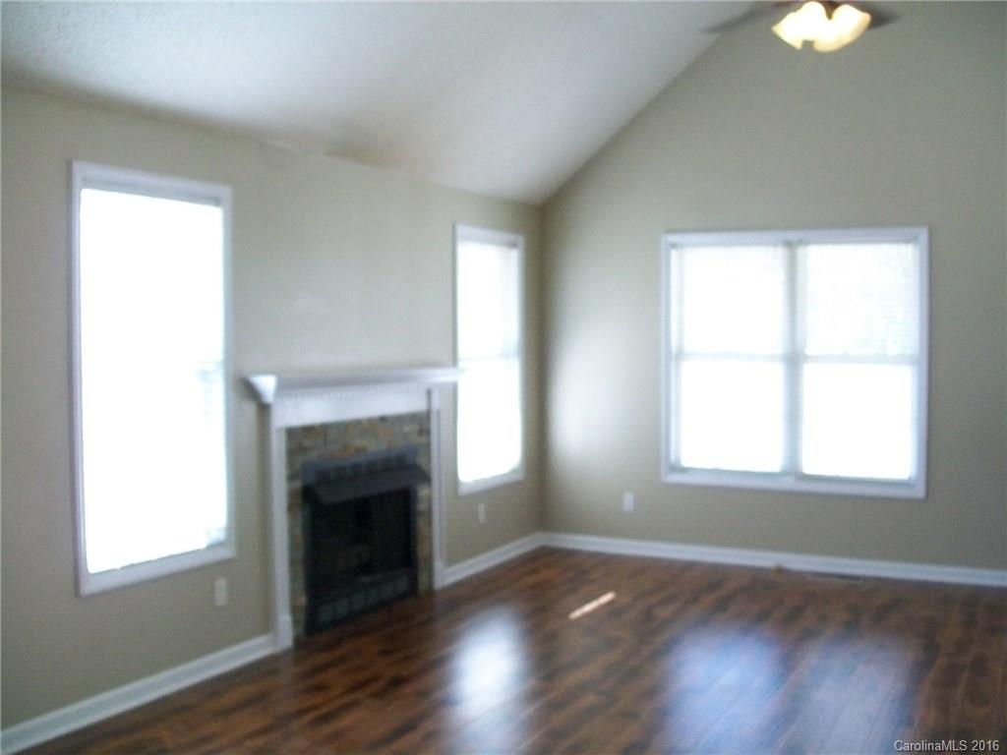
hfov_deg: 51.4
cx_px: 504
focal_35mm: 36
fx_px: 1047
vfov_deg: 39.7
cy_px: 378
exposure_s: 1/60
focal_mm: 6
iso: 160
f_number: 2.7
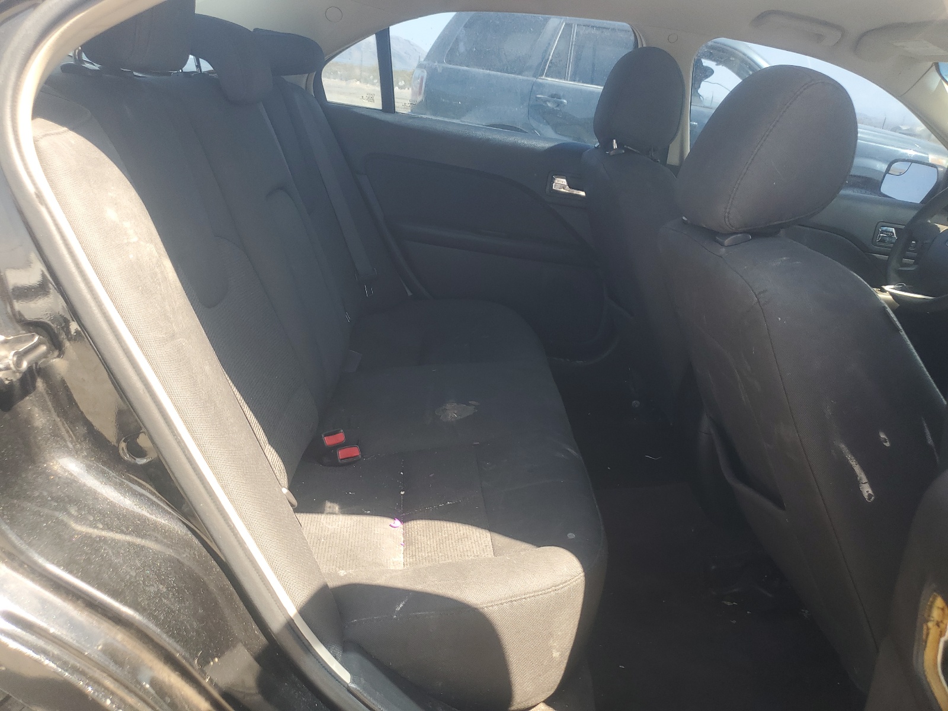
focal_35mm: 26
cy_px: 356
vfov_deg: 53.1
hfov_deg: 67.3
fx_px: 712
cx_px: 474
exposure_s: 1/294
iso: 50
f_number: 1.5
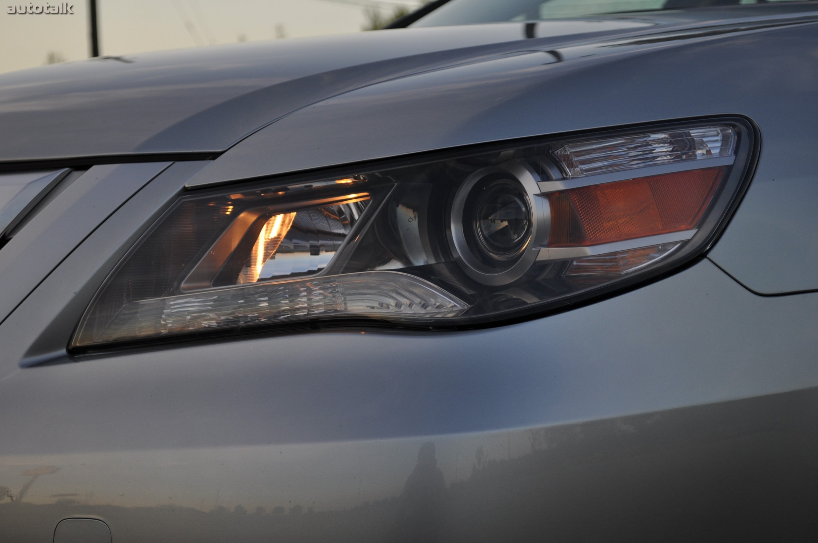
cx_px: 409
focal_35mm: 72
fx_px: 1634
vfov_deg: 18.9
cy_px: 272
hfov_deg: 28.1
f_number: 5.6
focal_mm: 48
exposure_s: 1/125
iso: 200
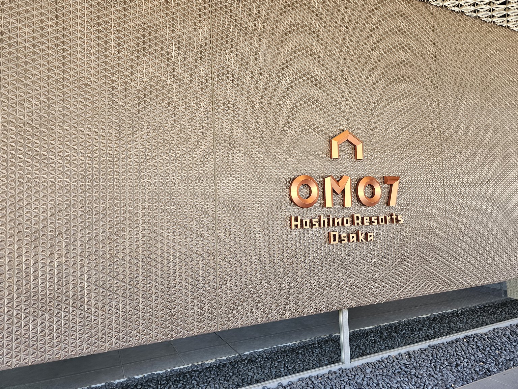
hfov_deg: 73.9
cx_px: 259
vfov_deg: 58.9
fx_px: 344
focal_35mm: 23
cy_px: 194
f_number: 1.7
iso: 160
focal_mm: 6.3
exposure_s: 1/180
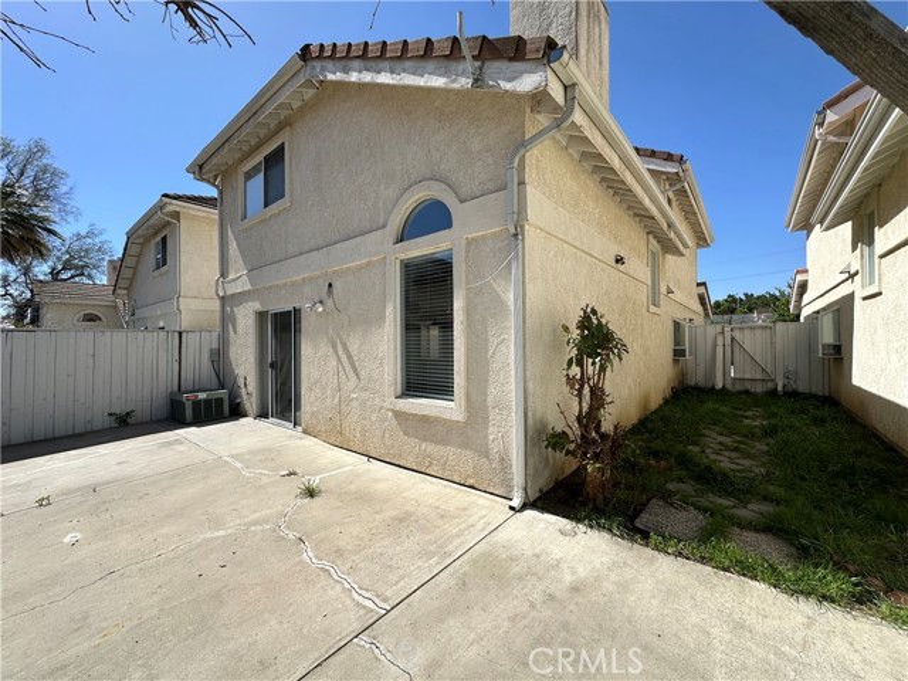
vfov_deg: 85.7
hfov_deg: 102.1
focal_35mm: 14
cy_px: 340
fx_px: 367
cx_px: 454
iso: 40
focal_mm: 2.22
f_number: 2.2
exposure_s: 1/2174
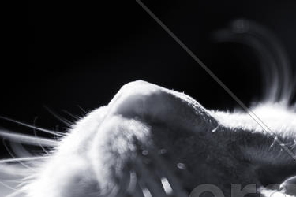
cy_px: 203
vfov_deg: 6.5
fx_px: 1718
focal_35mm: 209
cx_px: 340
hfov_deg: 9.7
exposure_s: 1/200
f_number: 2.8
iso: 50
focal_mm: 60
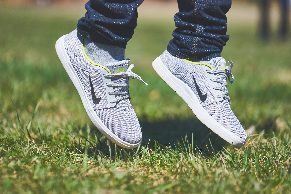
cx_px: 146
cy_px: 97
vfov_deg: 6.9
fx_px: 1617
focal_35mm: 200
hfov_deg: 10.3
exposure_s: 1/1000
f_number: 4
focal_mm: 200
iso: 100
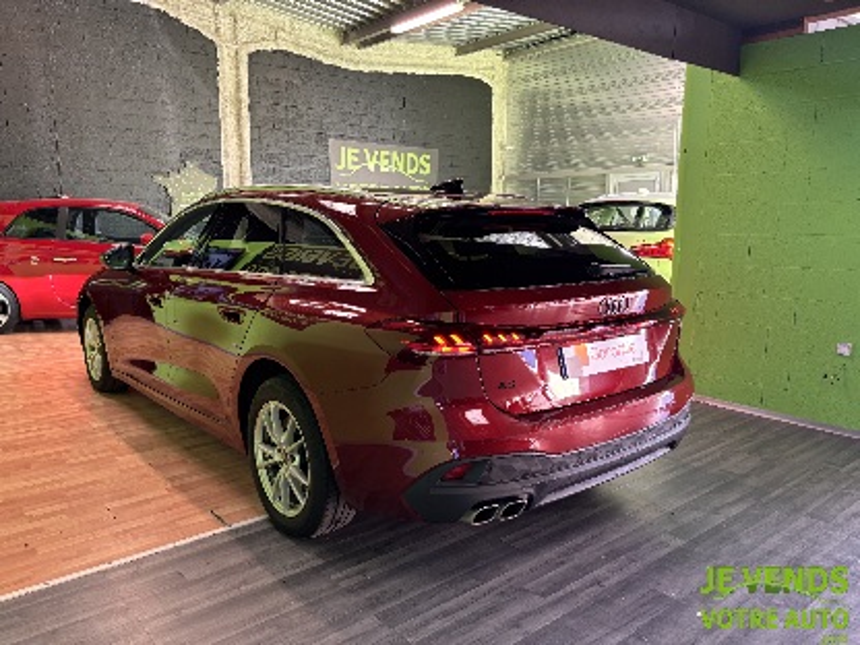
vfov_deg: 53.1
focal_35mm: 26
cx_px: 430
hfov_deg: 67.3
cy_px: 322
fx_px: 646
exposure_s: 1/50
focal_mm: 5.96
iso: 160
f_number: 1.6
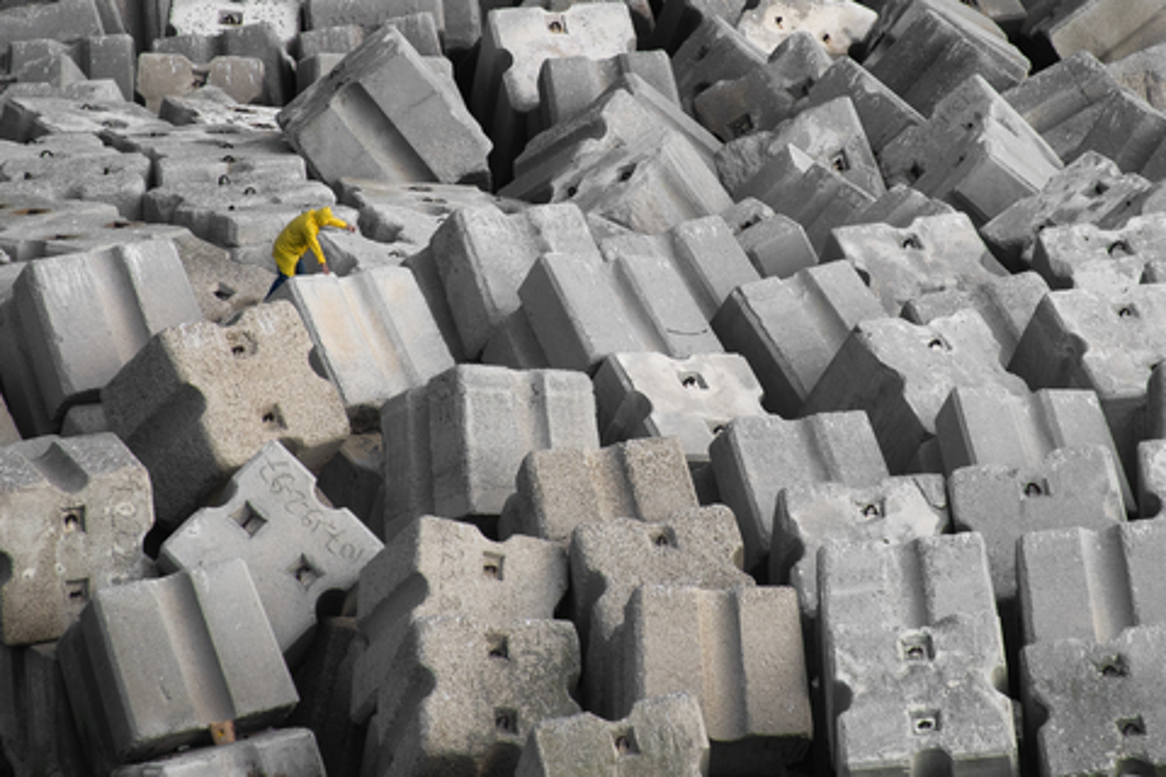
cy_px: 388
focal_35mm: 210
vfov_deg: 6.5
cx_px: 583
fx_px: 6801
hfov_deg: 9.8
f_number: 5.6
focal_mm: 140
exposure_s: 1/1600
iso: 200
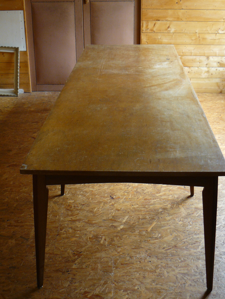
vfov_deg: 41.1
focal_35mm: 46
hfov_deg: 31.5
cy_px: 125
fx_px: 399
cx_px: 128
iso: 100
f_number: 2.8
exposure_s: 1/25
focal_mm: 6
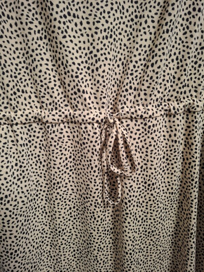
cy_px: 136
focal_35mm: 23
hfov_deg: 58.9
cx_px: 102
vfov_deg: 73.9
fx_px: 181
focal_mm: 5.54
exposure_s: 1/33
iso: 250
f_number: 1.8
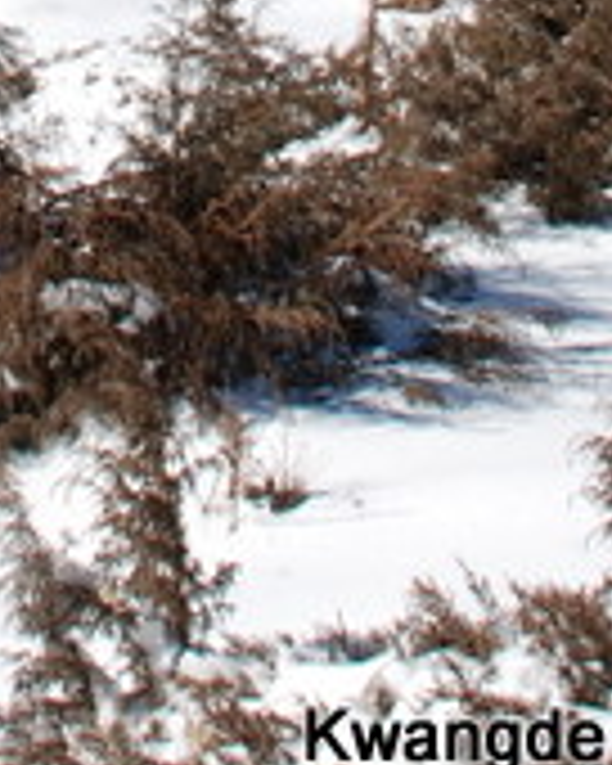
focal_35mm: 149
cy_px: -497
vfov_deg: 12.1
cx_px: -18
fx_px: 3374
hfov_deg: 10.3
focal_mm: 20
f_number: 8
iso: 100
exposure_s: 1/250
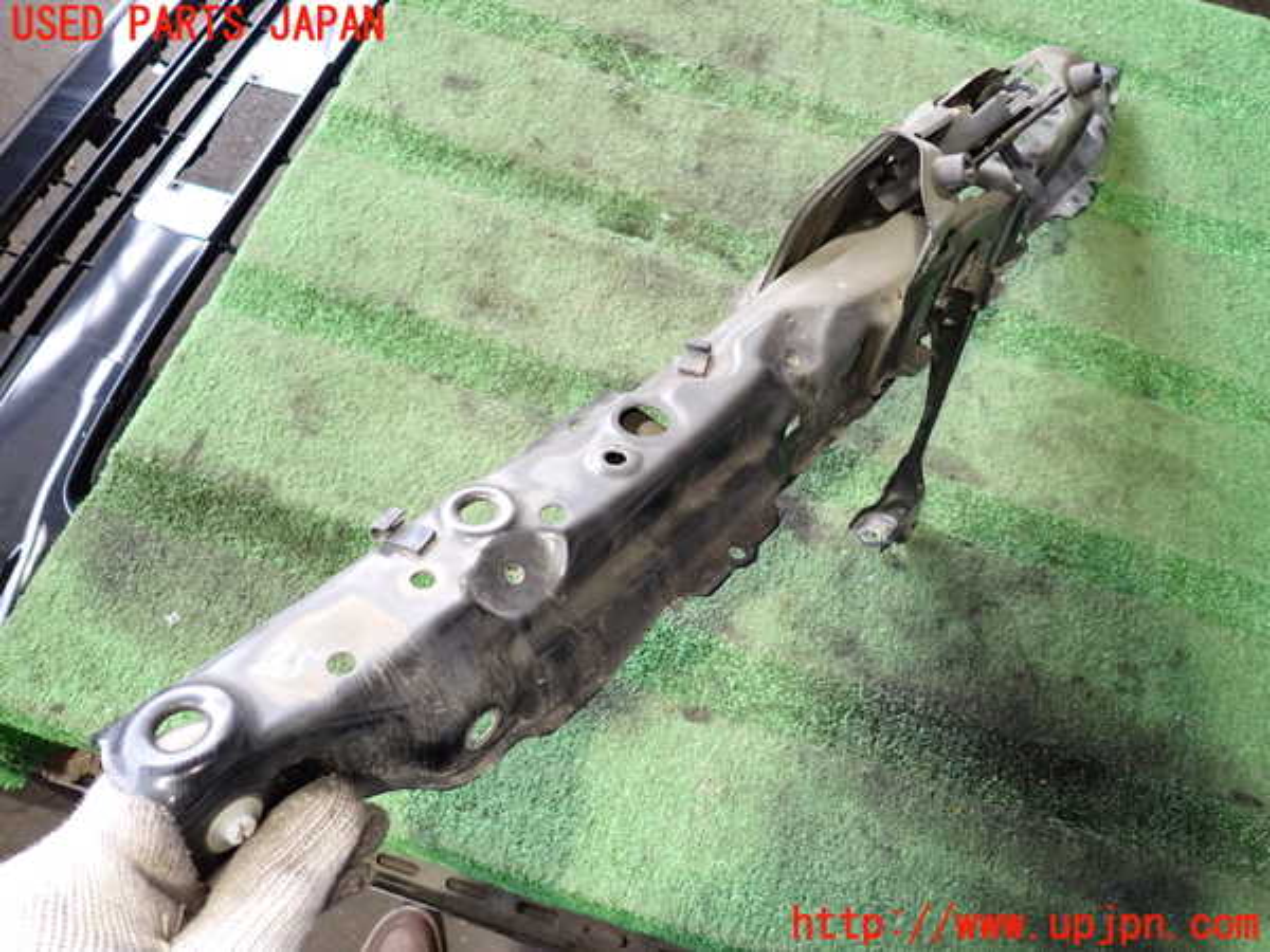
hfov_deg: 69.4
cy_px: 476
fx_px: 917
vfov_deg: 54.9
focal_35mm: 25
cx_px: 635
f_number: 2
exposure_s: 1/30
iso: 400
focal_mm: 4.5
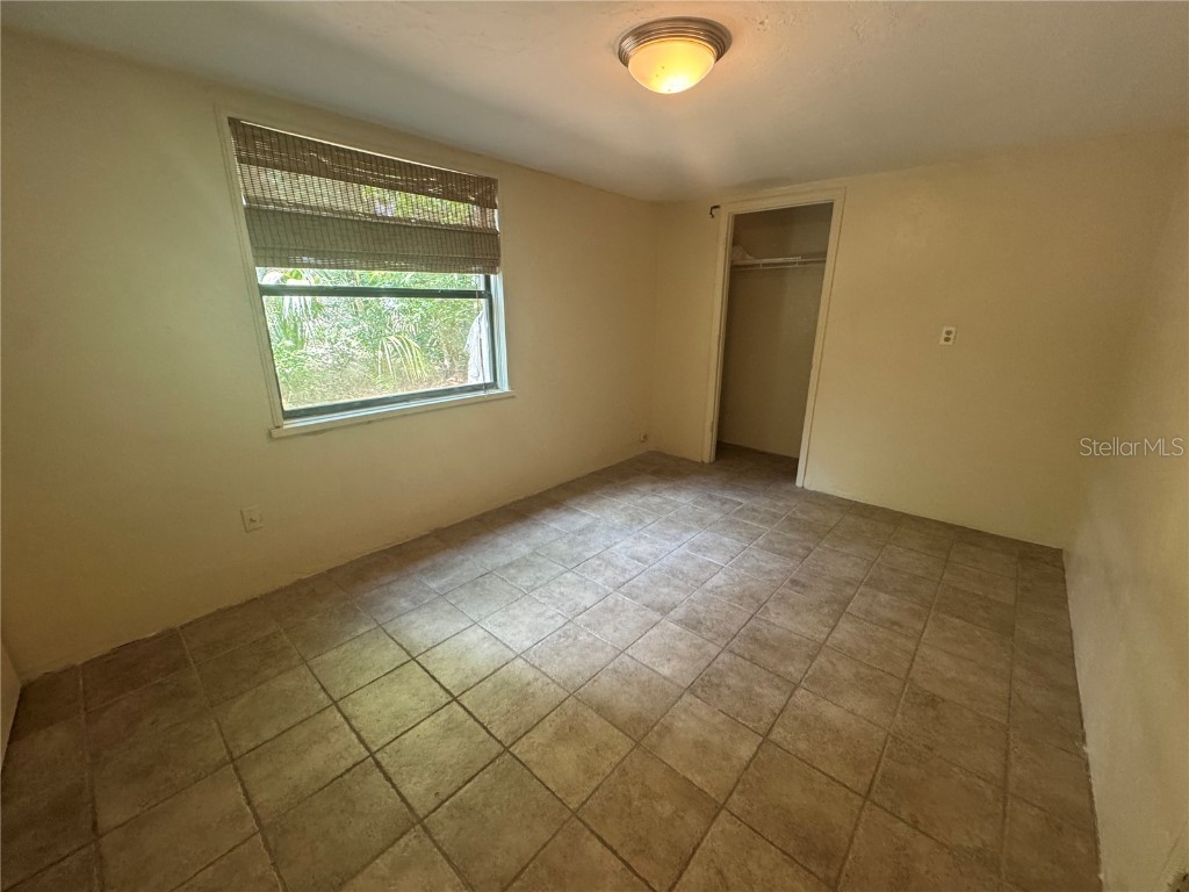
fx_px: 481
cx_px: 594
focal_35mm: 14
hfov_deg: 102.1
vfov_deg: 85.7
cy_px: 446
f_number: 2.2
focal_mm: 2.22
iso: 320
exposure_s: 1/60
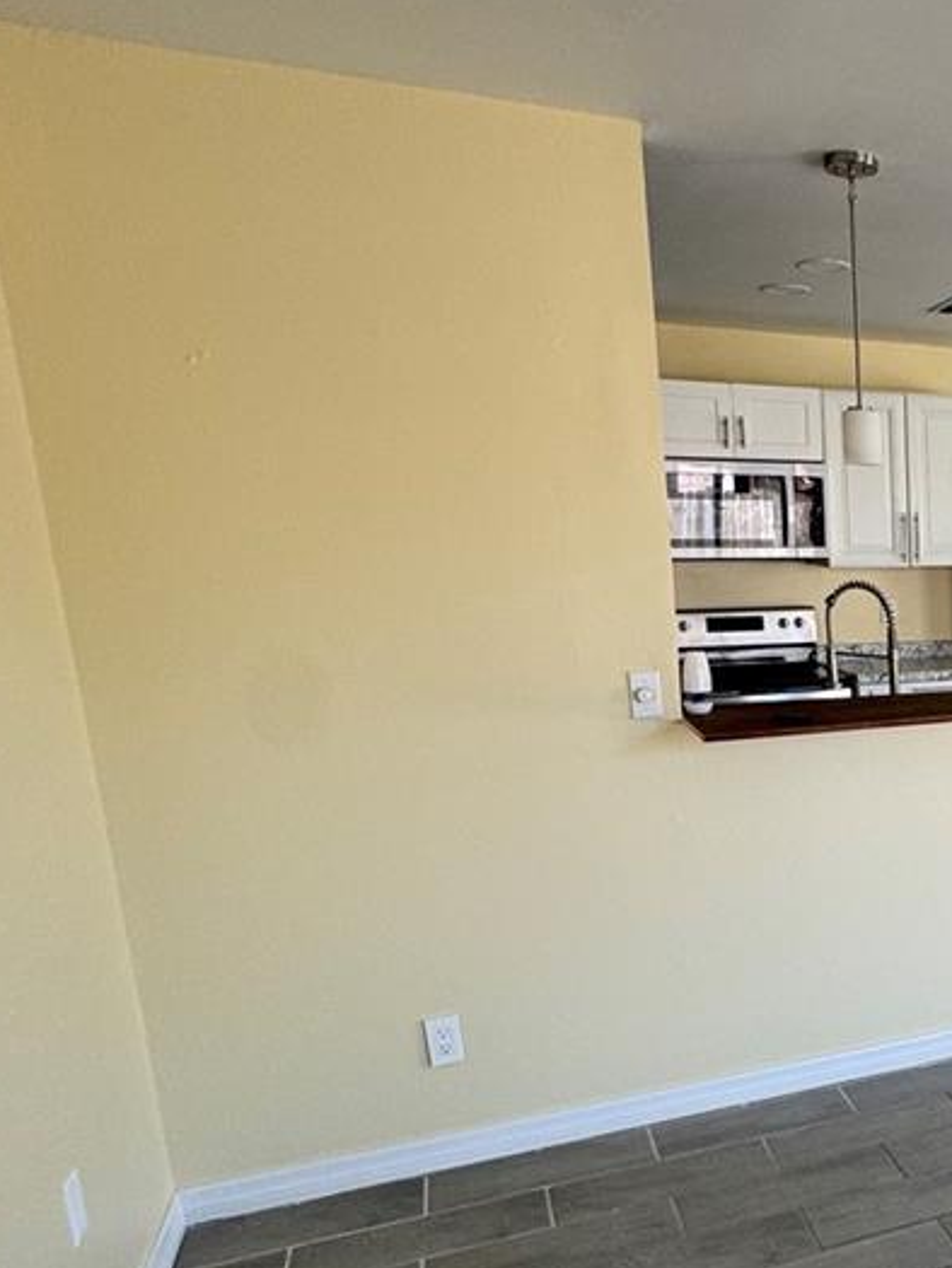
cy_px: 802
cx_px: 1058
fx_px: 1173
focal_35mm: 32
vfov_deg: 56.1
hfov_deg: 36.9
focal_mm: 2.22
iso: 80
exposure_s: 1/99
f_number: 2.2
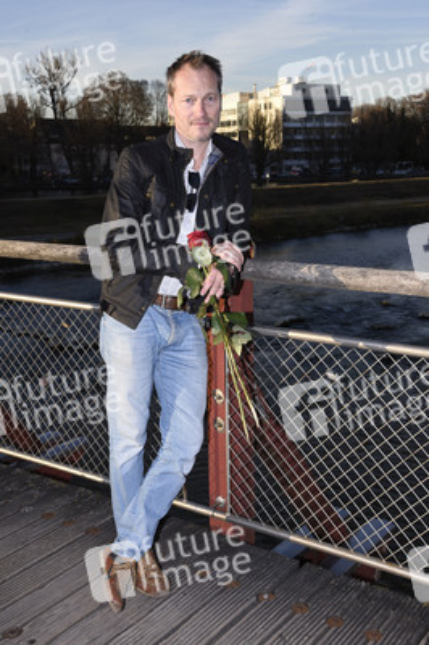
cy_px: 322
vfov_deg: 48.5
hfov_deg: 33.3
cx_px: 214
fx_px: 716
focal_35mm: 40
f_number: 10
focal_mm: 40
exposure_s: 1/160
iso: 200
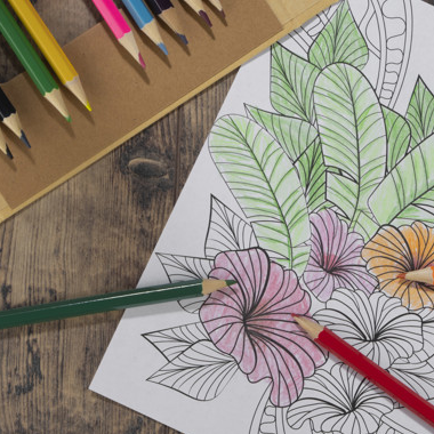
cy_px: 210
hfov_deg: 12.4
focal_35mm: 141
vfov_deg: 12.4
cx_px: 236
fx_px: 2000
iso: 100
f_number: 16
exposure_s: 1/125
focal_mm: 70
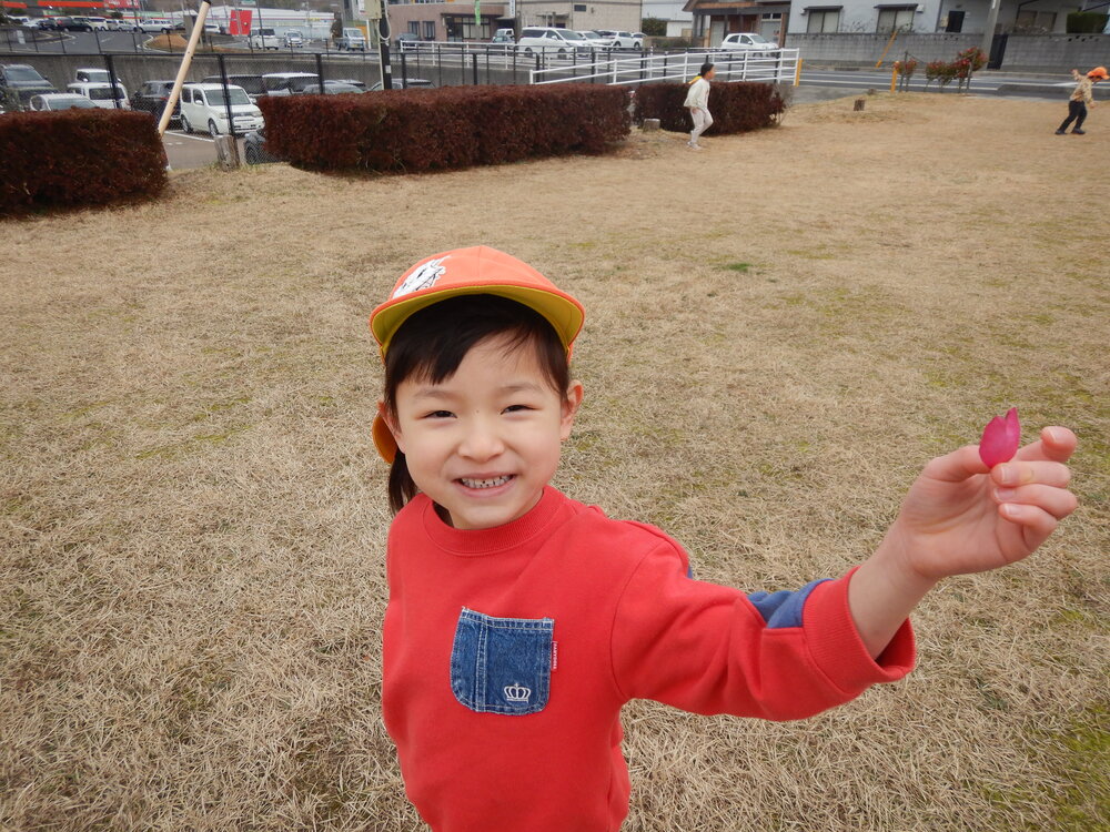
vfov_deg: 56.8
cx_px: 555
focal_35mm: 24
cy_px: 416
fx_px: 770
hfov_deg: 71.6
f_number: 2.8
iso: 125
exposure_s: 1/800
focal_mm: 4.3
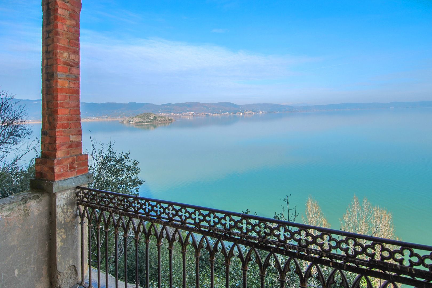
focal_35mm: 18
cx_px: 216
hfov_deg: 90.0
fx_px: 216
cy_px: 144
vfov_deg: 67.4
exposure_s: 1/200
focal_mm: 12
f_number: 7.1
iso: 100
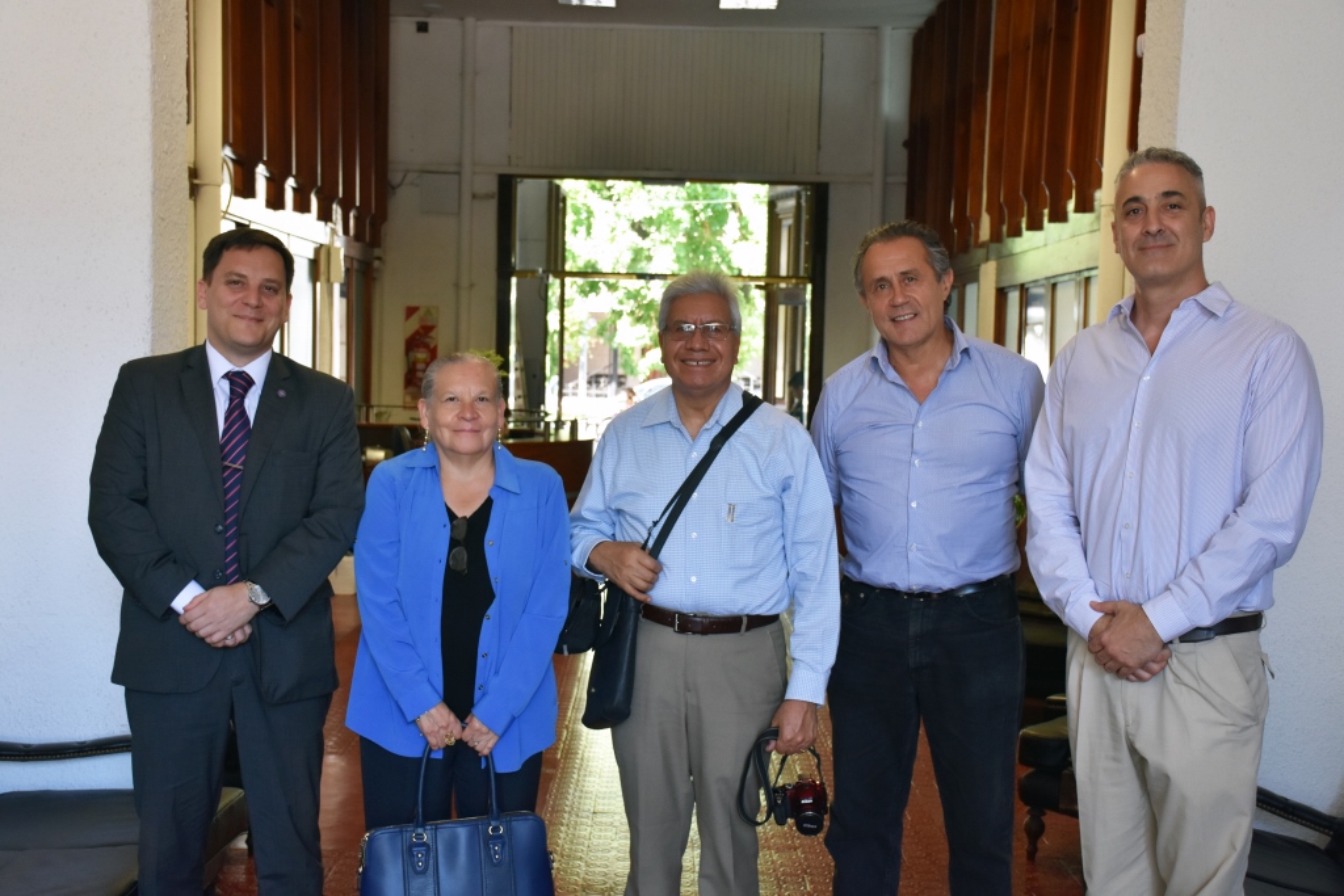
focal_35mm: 48
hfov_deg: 41.1
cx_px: 672
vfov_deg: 28.1
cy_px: 448
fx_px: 1792
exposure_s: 1/125
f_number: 5.6
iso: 800
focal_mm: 32
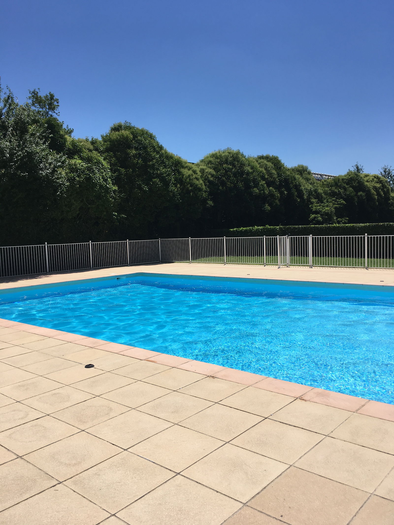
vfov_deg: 61.7
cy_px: 262
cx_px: 197
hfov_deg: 48.2
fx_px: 440
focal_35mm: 29
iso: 25
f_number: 2.2
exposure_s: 1/2849
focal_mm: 4.15
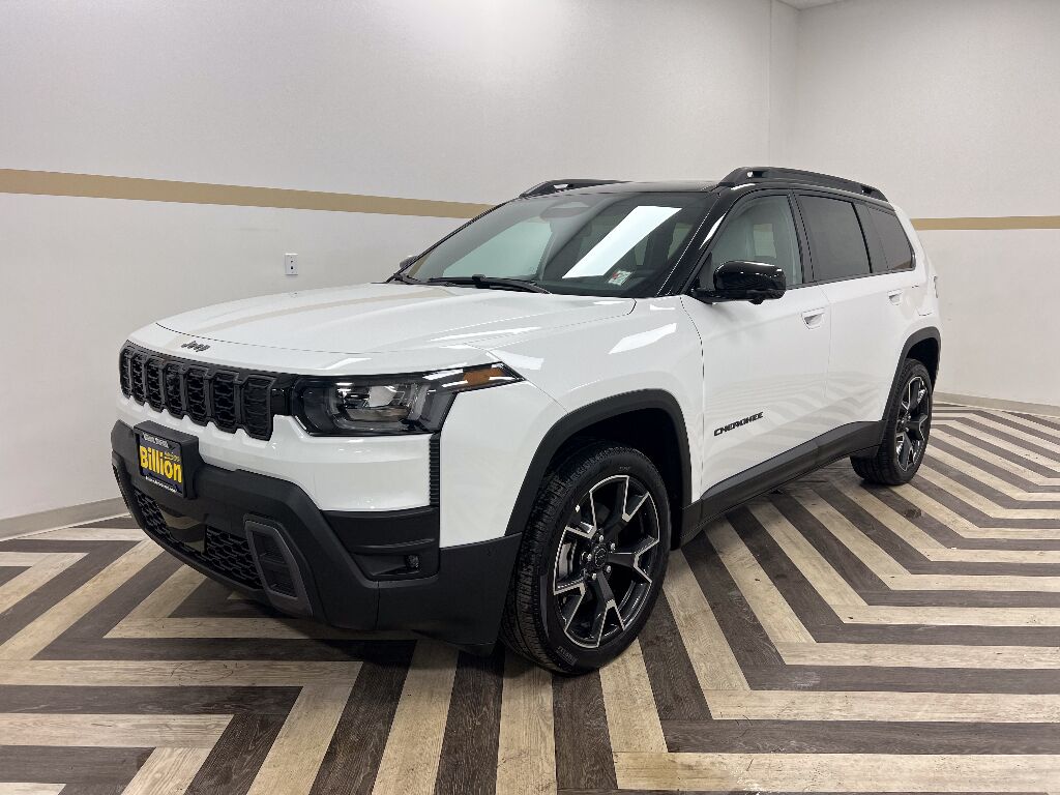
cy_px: 398
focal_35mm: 26
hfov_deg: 67.3
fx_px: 796
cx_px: 530
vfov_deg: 53.1
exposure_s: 1/120
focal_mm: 5.7
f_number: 1.5
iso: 64
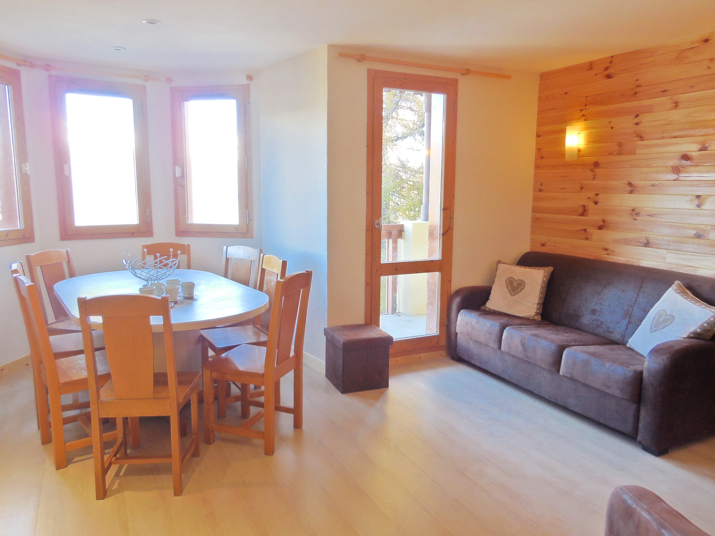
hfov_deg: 69.4
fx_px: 516
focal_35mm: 25
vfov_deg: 54.9
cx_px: 358
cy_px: 268
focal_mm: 4.5
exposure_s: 1/30
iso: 250
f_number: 3.1
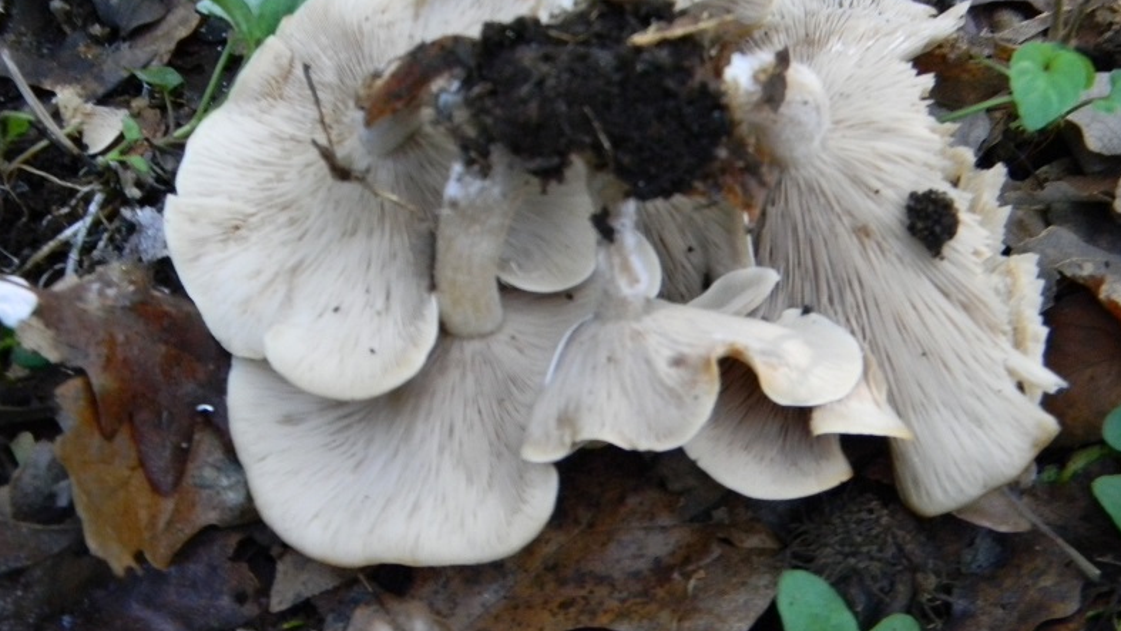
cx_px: 556
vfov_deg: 19.4
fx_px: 1843
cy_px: 275
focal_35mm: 62
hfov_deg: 33.8
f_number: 4.1
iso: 400
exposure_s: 1/16.7
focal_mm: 10.1
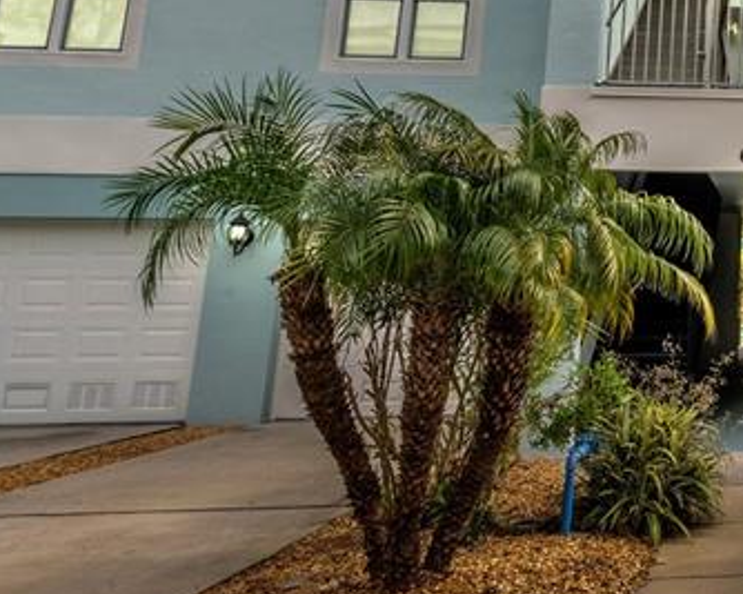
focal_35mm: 46
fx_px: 1011
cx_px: 937
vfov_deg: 31.3
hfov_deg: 32.0
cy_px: 65
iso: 100
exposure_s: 1/25
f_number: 18
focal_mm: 16
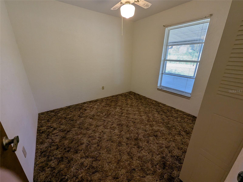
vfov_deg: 89.9
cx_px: 122
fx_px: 91
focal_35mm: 13
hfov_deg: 106.2
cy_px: 91
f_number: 2.2
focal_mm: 1.95
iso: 69
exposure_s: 1/60
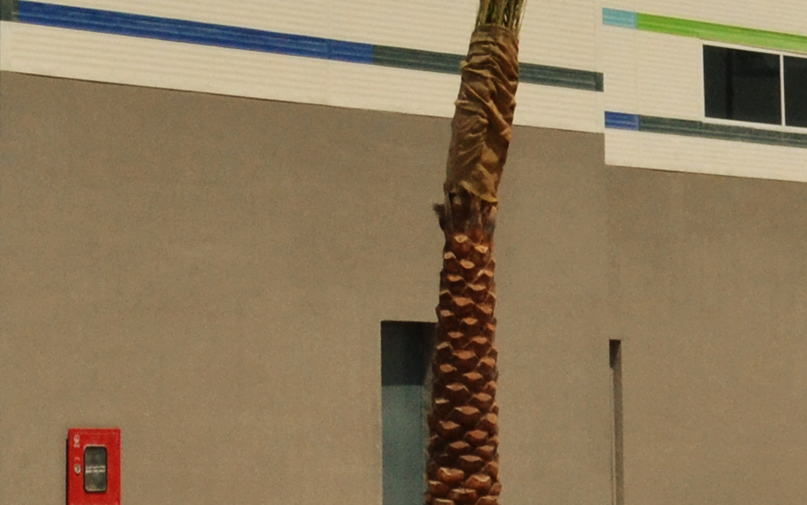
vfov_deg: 7.4
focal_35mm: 171
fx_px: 3772
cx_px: -297
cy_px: -471
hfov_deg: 11.8
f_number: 11
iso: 800
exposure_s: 1/2500
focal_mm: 23
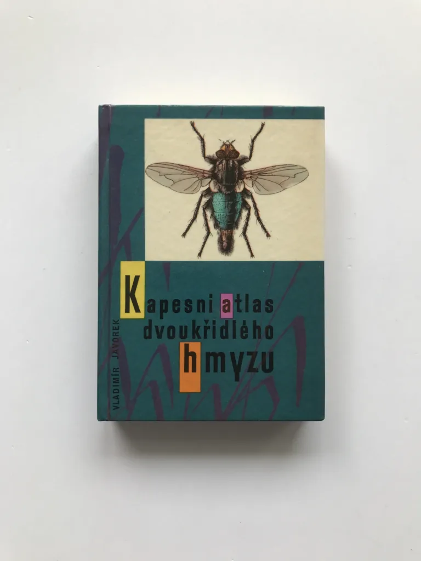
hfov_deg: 49.7
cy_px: 280
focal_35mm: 28
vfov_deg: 63.4
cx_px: 210
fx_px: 454
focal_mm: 3.99
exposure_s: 1/100
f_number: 1.8
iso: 32
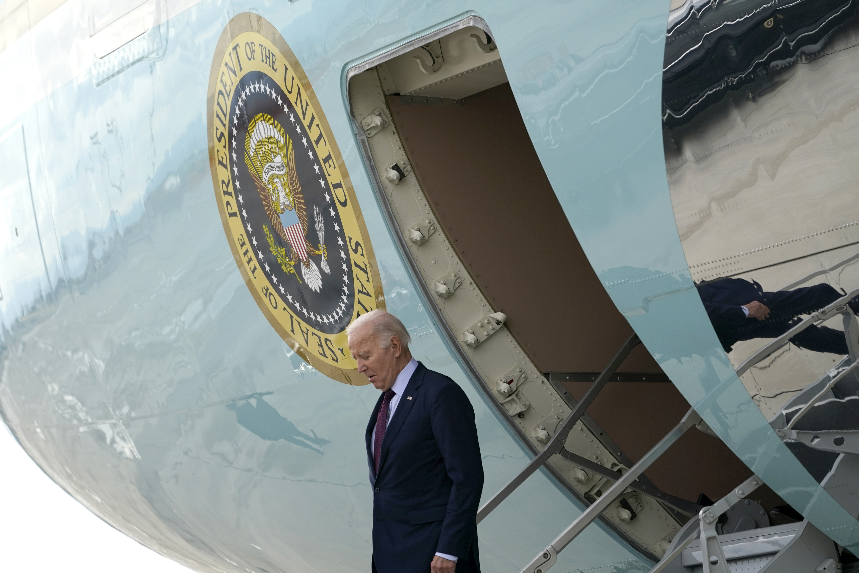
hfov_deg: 8.1
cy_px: 286
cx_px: 430
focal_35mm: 253
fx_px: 6036
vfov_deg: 5.4
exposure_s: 1/1000
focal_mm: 253
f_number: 5.6
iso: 320
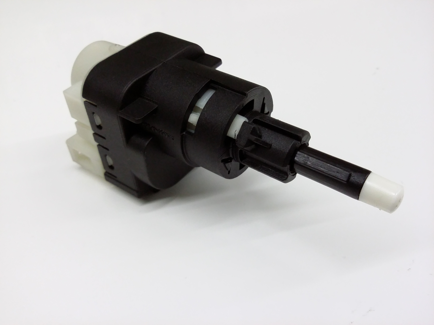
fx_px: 401
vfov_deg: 44.2
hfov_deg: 56.8
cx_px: 217
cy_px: 162
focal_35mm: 32
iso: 160
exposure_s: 1/20
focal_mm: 3.4
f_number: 2.4
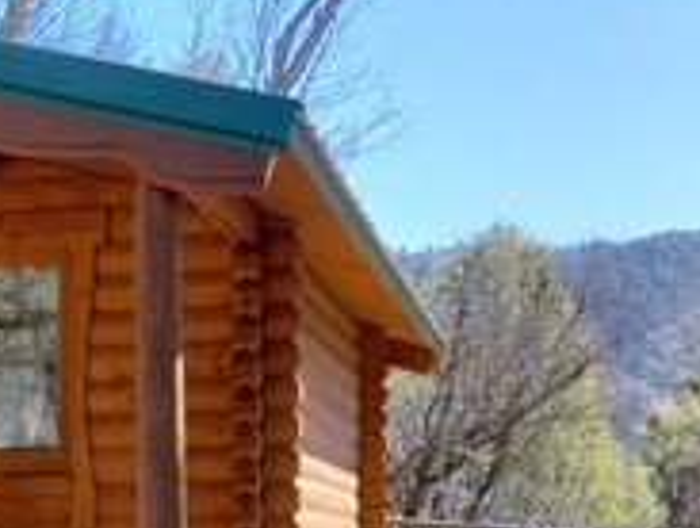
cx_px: -210
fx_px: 1986
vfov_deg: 14.8
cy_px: 562
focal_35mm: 98
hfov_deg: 18.6
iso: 100
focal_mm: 4.27
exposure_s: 1/376
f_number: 1.8
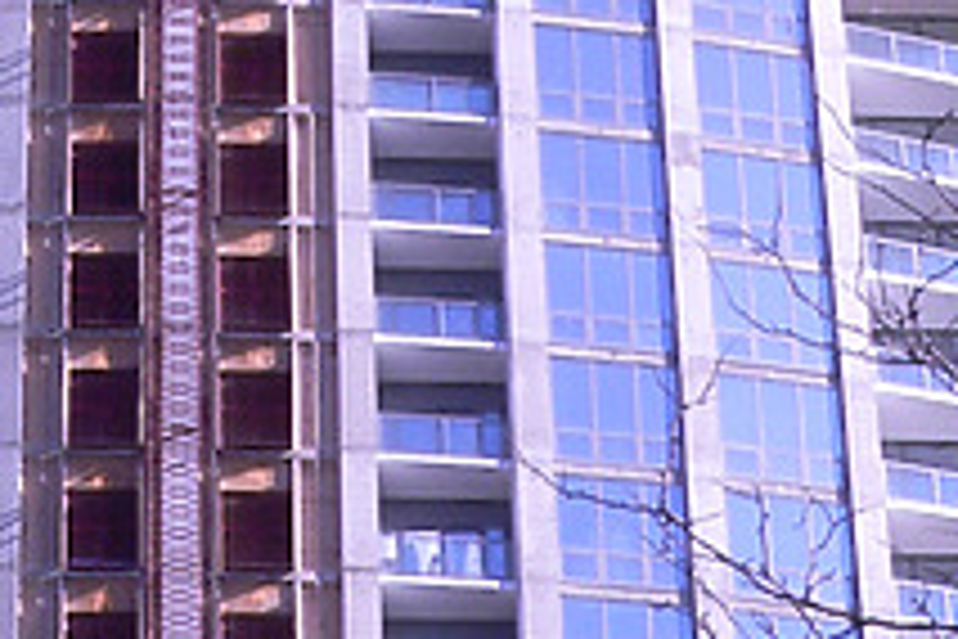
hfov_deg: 13.0
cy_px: 216
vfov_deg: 8.7
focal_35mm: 158
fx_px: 4204
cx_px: 223
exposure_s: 1/160
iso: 100
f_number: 8
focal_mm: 6
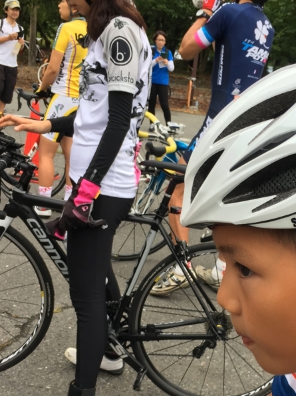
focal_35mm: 50
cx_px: 213
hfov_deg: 28.8
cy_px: 240
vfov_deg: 38.0
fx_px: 570
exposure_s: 1/120
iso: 40
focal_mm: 4.15
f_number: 2.2
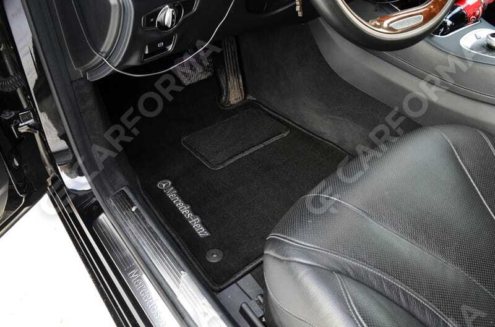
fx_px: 370
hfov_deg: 67.5
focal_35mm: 27
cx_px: 248
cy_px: 164
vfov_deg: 47.7
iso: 400
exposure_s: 1/15
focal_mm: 18
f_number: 8
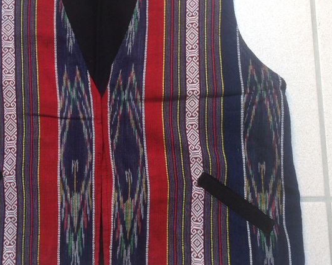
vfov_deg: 23.8
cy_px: 99
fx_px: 629
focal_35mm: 64
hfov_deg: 29.2
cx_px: 88
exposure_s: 1/15
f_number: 2.4
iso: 50
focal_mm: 4.28
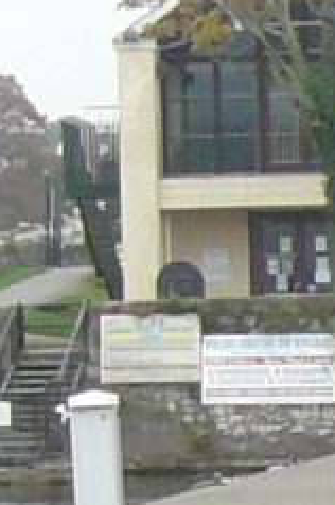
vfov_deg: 6.3
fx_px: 4409
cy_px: 1165
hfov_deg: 4.4
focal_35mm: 315
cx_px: 129
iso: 100
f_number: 2.9
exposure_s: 1/50
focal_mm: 4.9
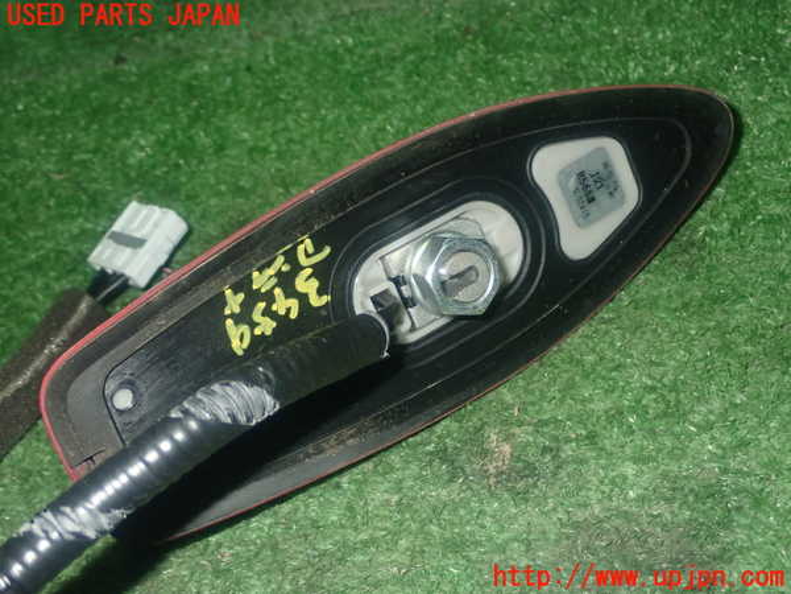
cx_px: 396
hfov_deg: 38.2
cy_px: 297
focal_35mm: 50
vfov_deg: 29.1
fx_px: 1143
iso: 800
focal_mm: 9.01
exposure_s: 1/50
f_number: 9
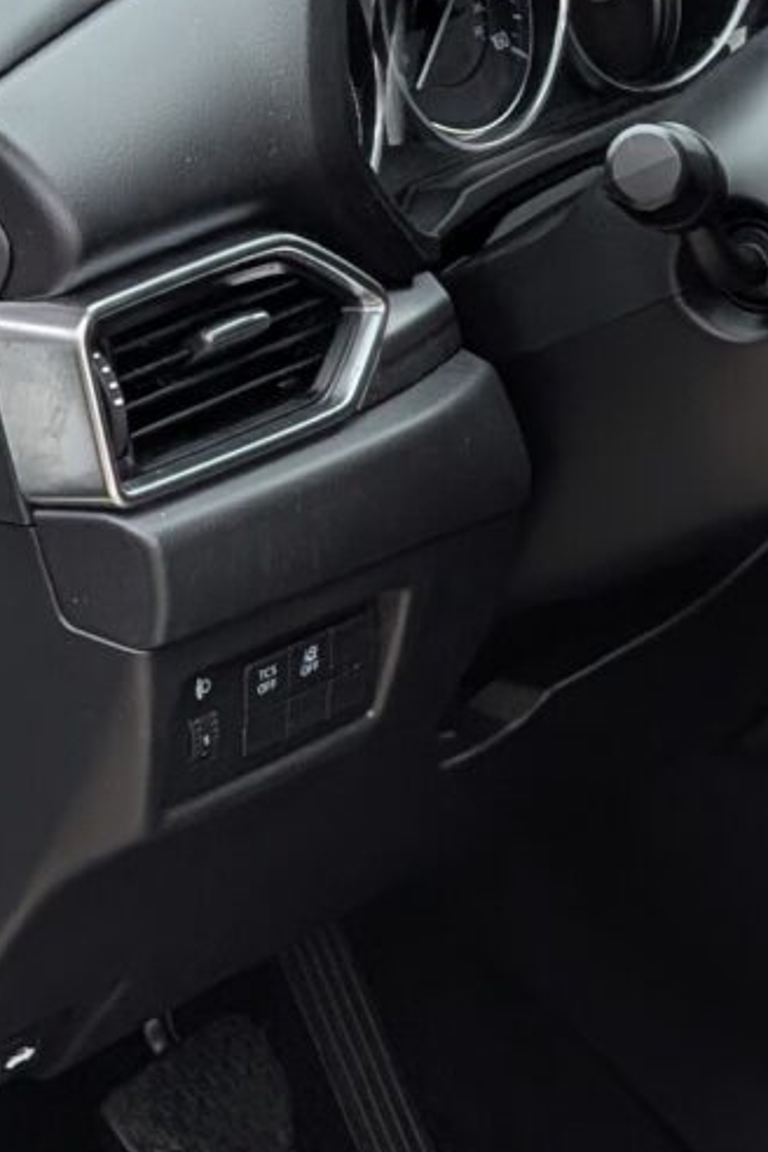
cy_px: 869
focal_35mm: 130
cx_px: 1047
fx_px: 4160
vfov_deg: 15.7
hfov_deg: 10.3
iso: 21
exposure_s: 1/222
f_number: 1.68
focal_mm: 6.9
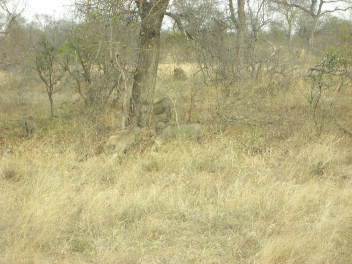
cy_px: 132
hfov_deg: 18.7
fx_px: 1068
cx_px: 176
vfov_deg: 14.1
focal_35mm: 105
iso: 66
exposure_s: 1/60.3
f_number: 5.4
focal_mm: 17.4
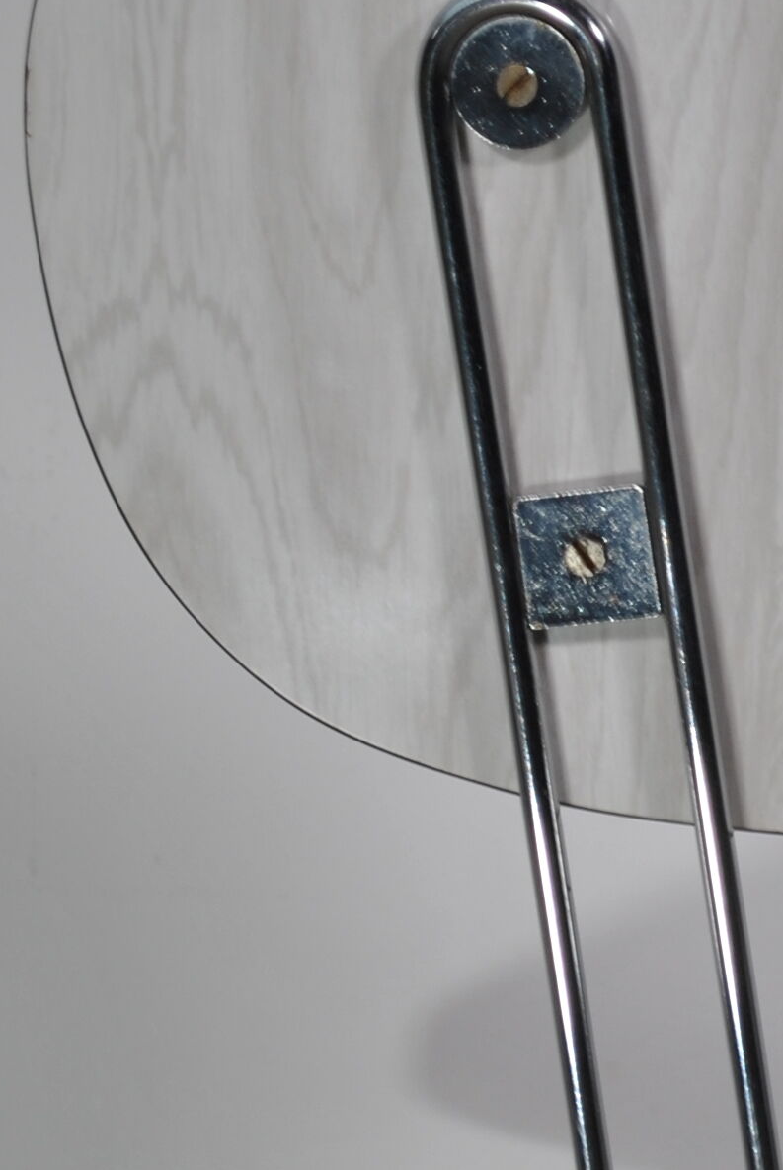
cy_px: 612
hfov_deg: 5.1
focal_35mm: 270
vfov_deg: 7.6
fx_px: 8773
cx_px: 1058
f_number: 5.6
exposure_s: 1/25
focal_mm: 55
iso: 100
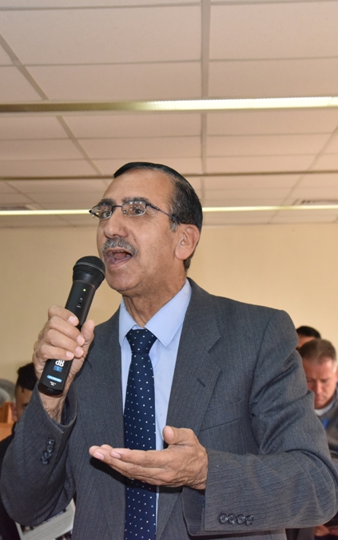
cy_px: 271
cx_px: 159
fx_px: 1046
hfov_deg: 18.4
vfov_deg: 29.0
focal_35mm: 71
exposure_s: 1/250
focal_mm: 46
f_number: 8
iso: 2500
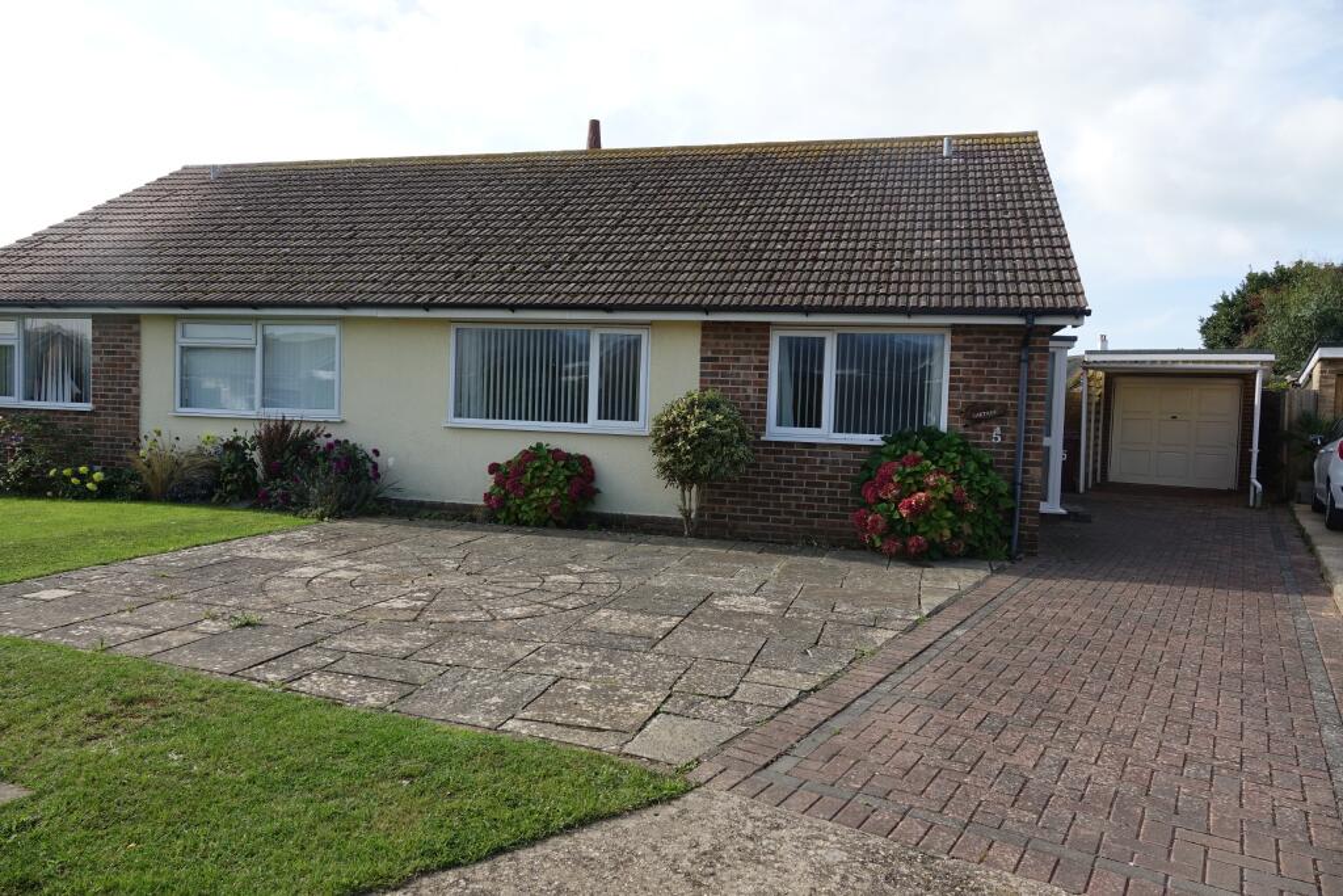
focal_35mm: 24
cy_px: 448
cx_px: 672
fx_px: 895
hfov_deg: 73.7
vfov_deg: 53.1
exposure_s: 1/400
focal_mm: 8.8
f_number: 4
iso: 100
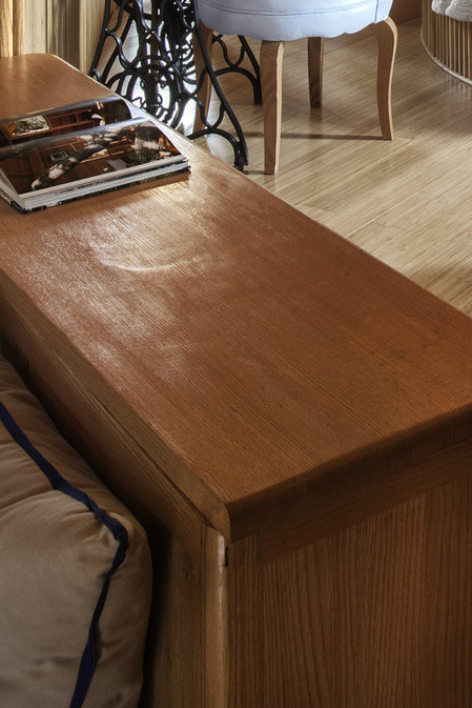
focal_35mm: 73
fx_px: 1435
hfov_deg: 17.6
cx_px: 593
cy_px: -264
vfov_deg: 23.7
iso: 200
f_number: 11
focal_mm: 24
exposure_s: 1/8
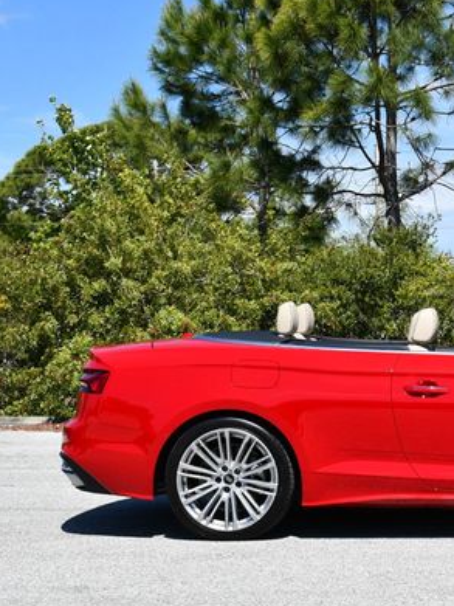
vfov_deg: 23.8
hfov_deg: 17.4
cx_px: 493
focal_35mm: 82
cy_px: 287
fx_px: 1435
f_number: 8
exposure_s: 1/250
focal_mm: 26
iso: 100
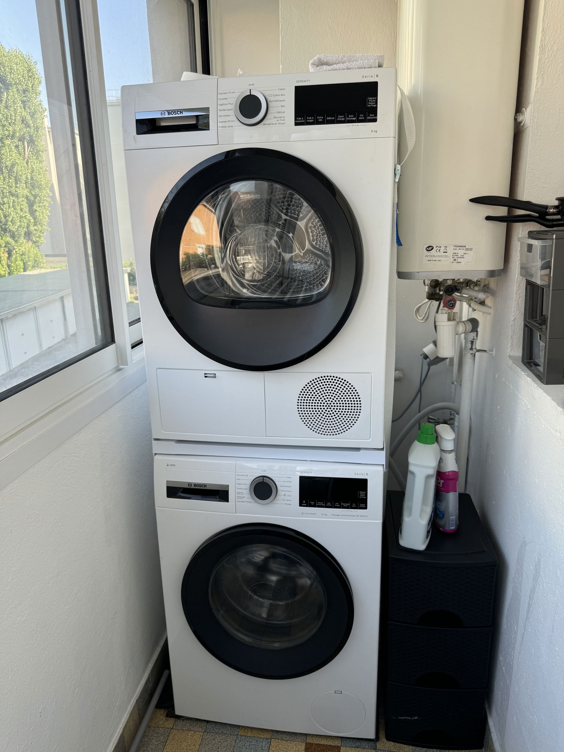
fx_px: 521
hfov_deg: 56.8
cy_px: 376
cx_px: 282
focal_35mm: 24
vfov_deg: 71.6
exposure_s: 1/244
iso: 64
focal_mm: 6.76
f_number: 1.78
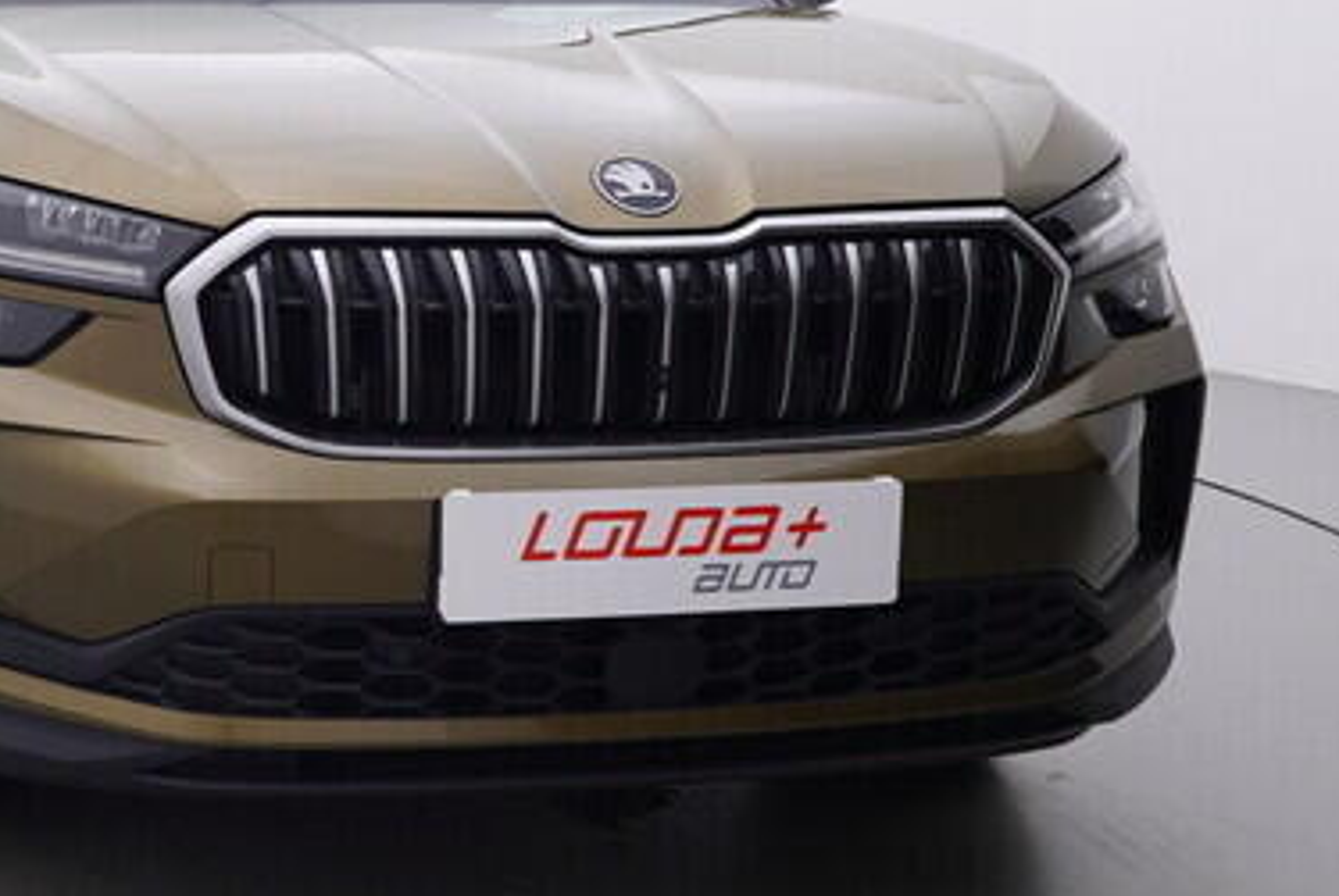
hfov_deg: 31.0
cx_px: 104
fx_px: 2285
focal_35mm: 61
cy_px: 325
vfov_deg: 22.1
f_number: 5
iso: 200
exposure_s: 1/80
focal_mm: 15
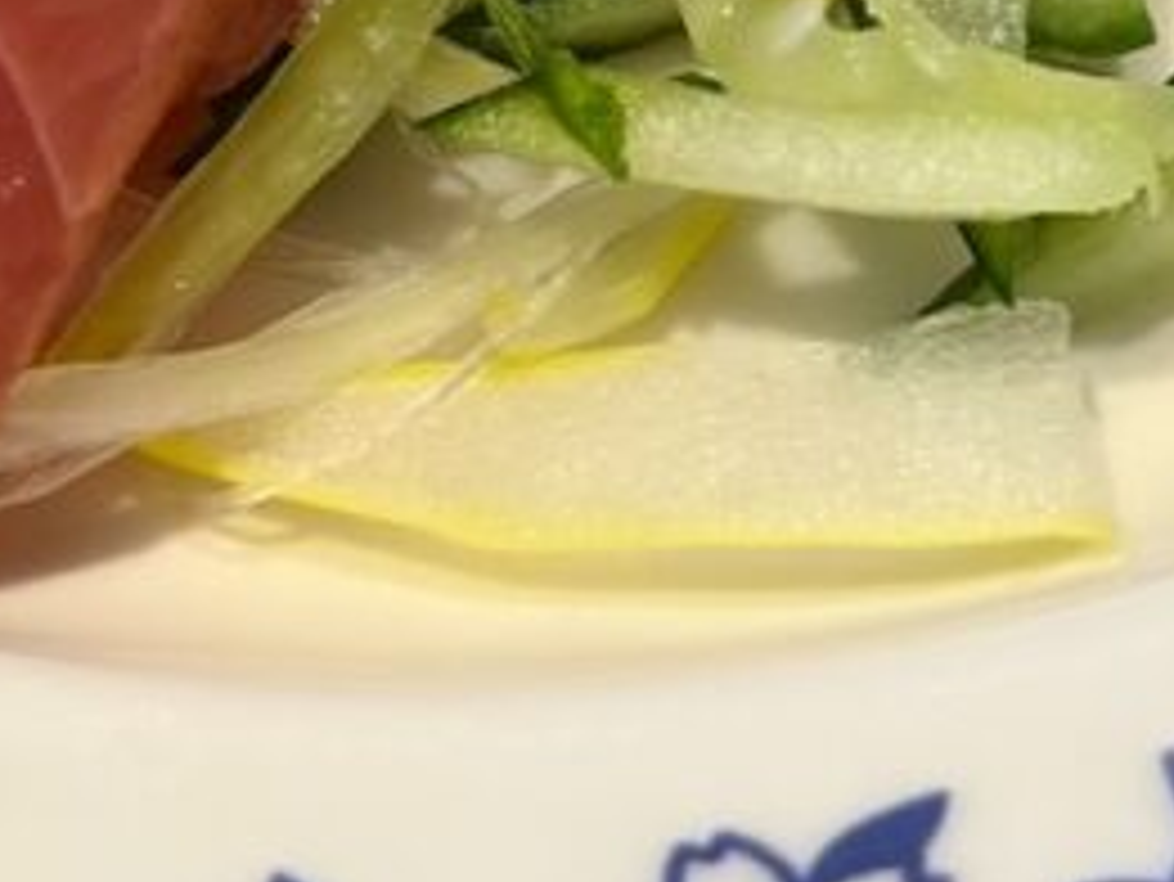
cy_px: -603
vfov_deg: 7.1
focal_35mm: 204
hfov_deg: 9.7
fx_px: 6922
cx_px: 607
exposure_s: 1/50
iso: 64
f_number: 1.6
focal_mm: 5.96
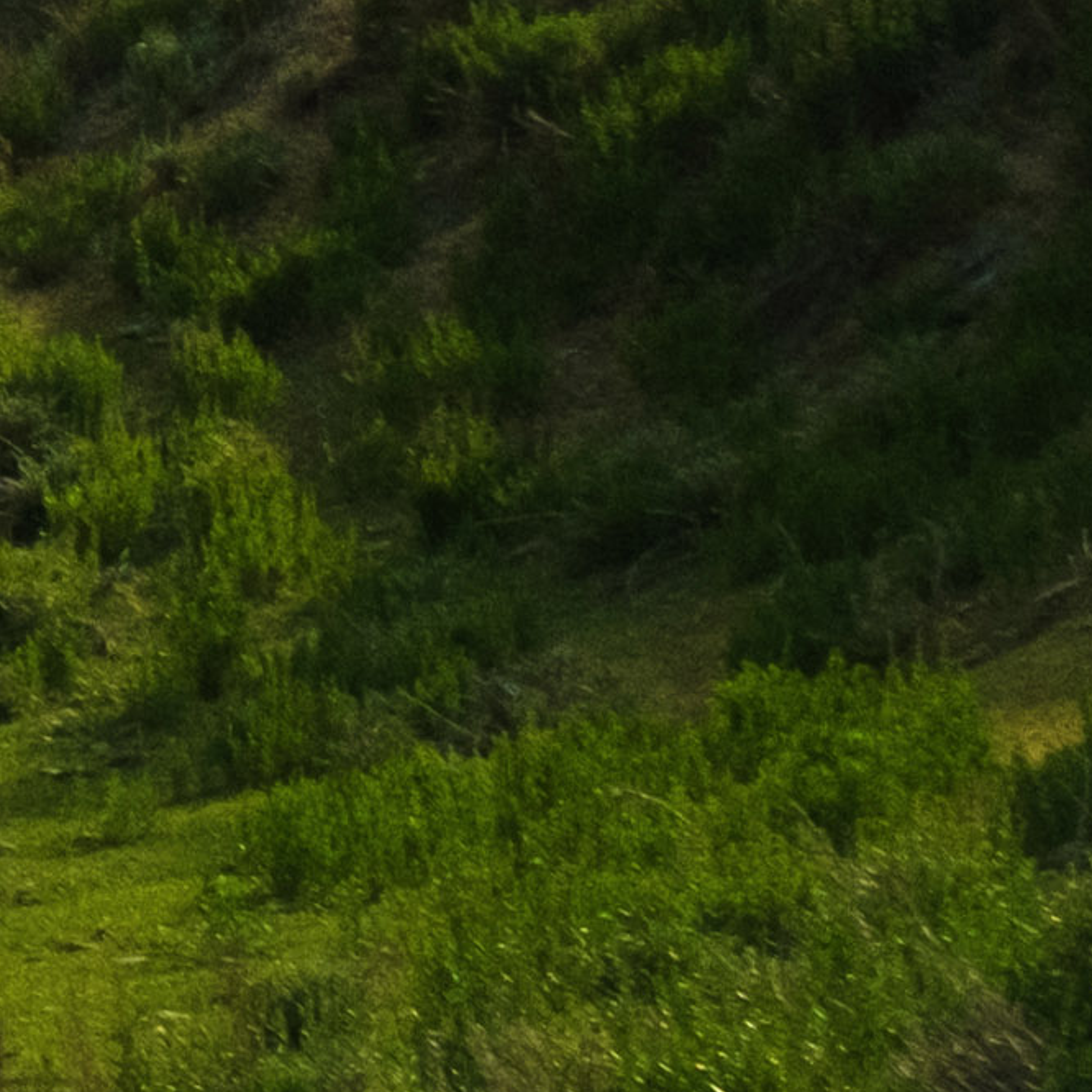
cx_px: -3122
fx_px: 13348
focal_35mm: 374
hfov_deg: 4.4
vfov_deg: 4.6
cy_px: -920
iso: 640
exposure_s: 1/1600
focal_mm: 31.1
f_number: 4
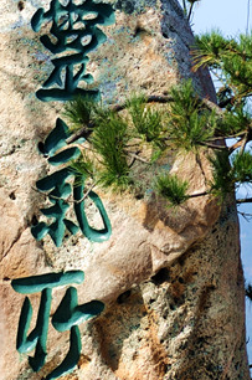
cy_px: 102
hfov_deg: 9.6
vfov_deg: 14.4
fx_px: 1496
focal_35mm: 142
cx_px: 63
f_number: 3.5
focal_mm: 38
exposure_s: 1/1000
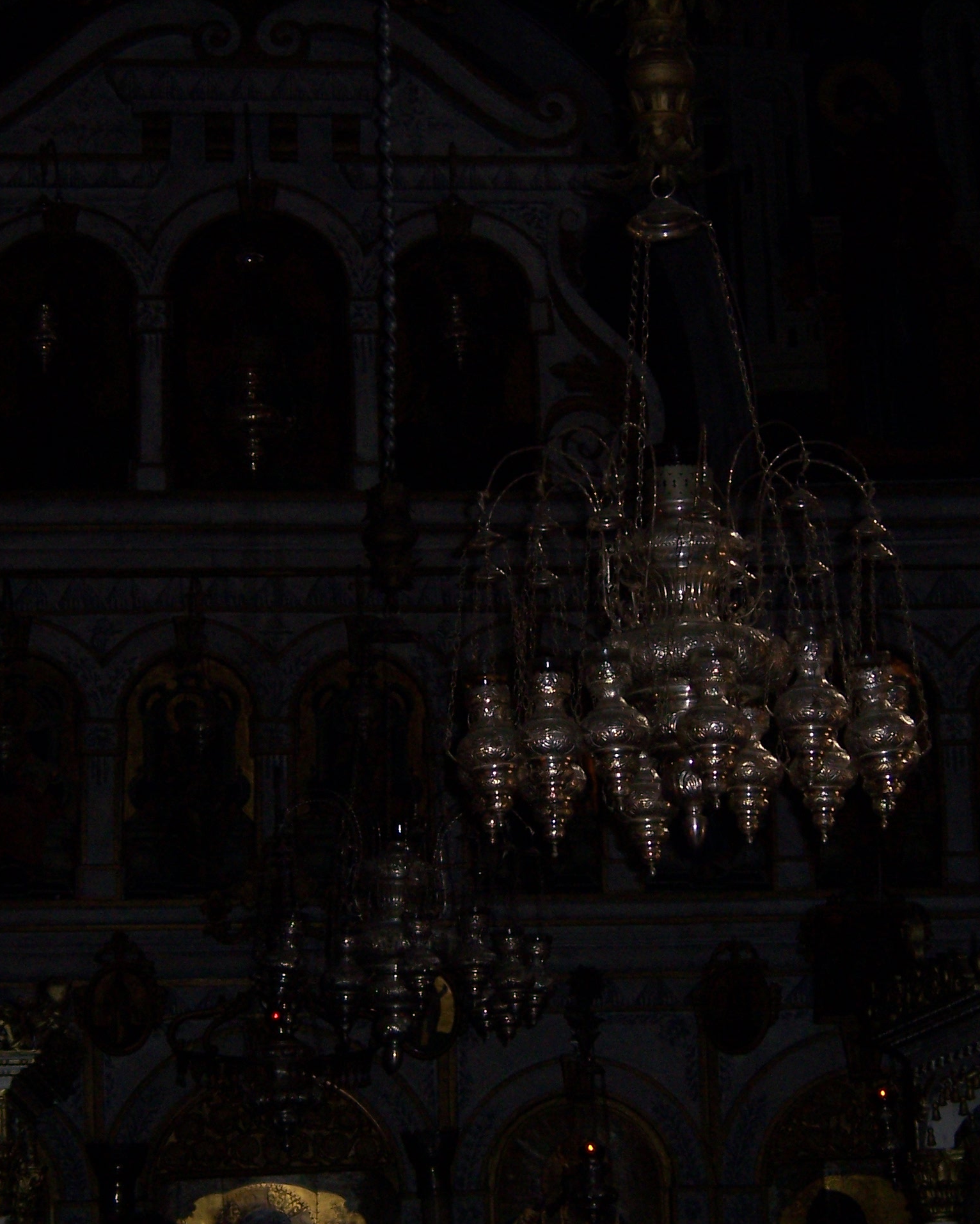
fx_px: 3879
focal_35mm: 107
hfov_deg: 14.4
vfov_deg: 17.9
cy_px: 611
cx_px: 528
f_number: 4.8
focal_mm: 13.5
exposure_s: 1/90
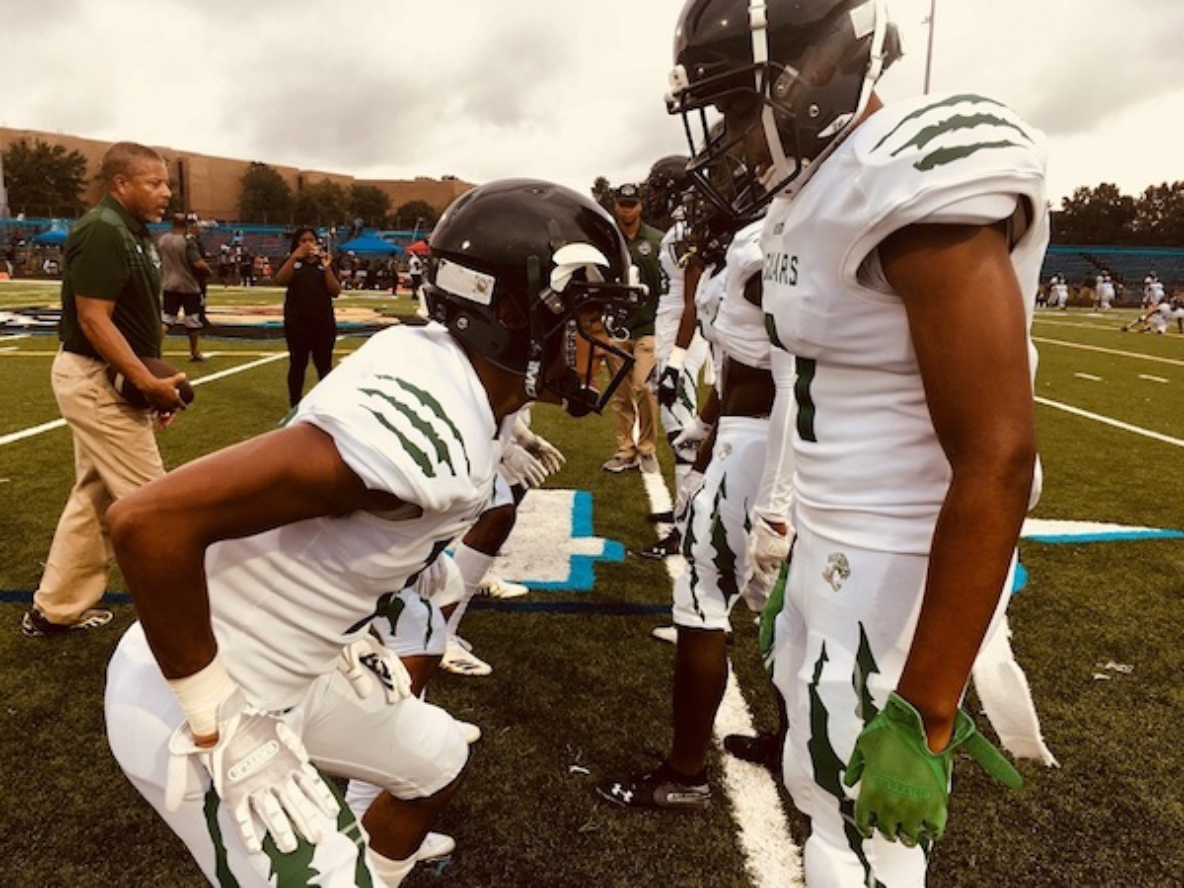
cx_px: 592
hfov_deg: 61.7
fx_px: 992
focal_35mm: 29
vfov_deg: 48.2
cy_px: 444
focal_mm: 4.15
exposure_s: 1/120
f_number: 2.2
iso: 32
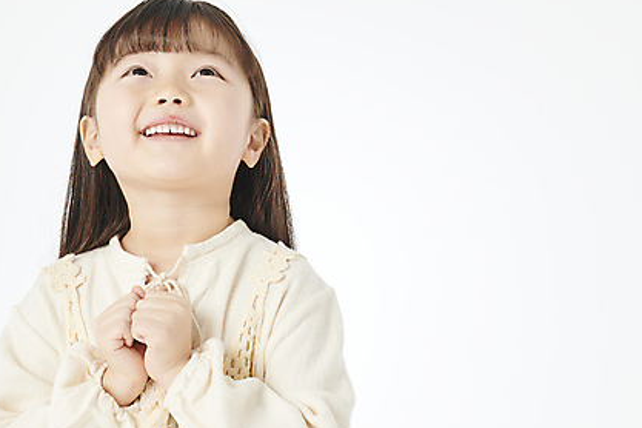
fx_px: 2871
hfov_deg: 12.8
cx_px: 269
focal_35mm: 161
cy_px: 226
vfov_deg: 8.5
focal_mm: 112
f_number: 8
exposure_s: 1/125
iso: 160
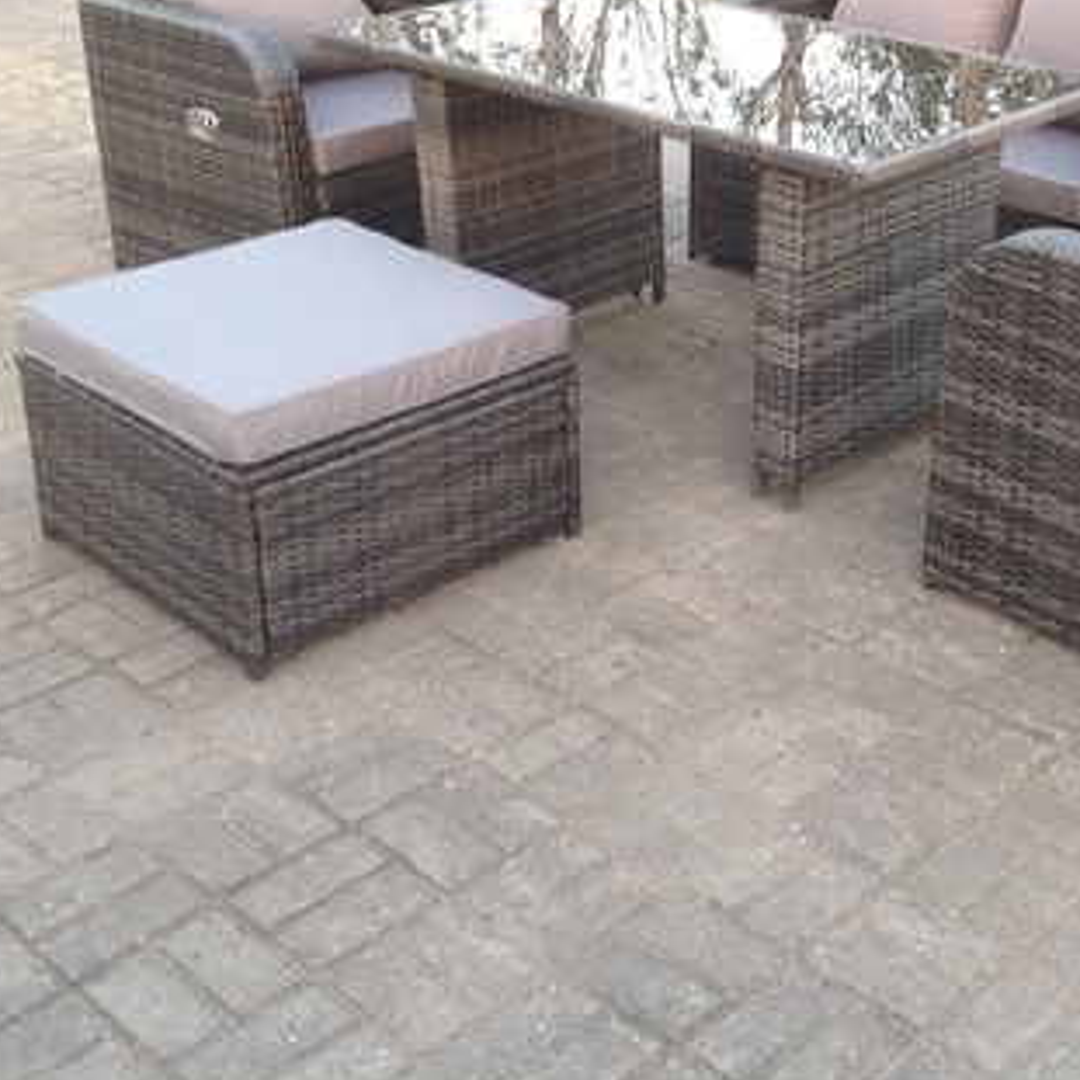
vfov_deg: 30.9
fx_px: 1941
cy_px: 398
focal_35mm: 55
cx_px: 794
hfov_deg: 30.6
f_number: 2.4
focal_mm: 4.28
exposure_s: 1/20
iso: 50
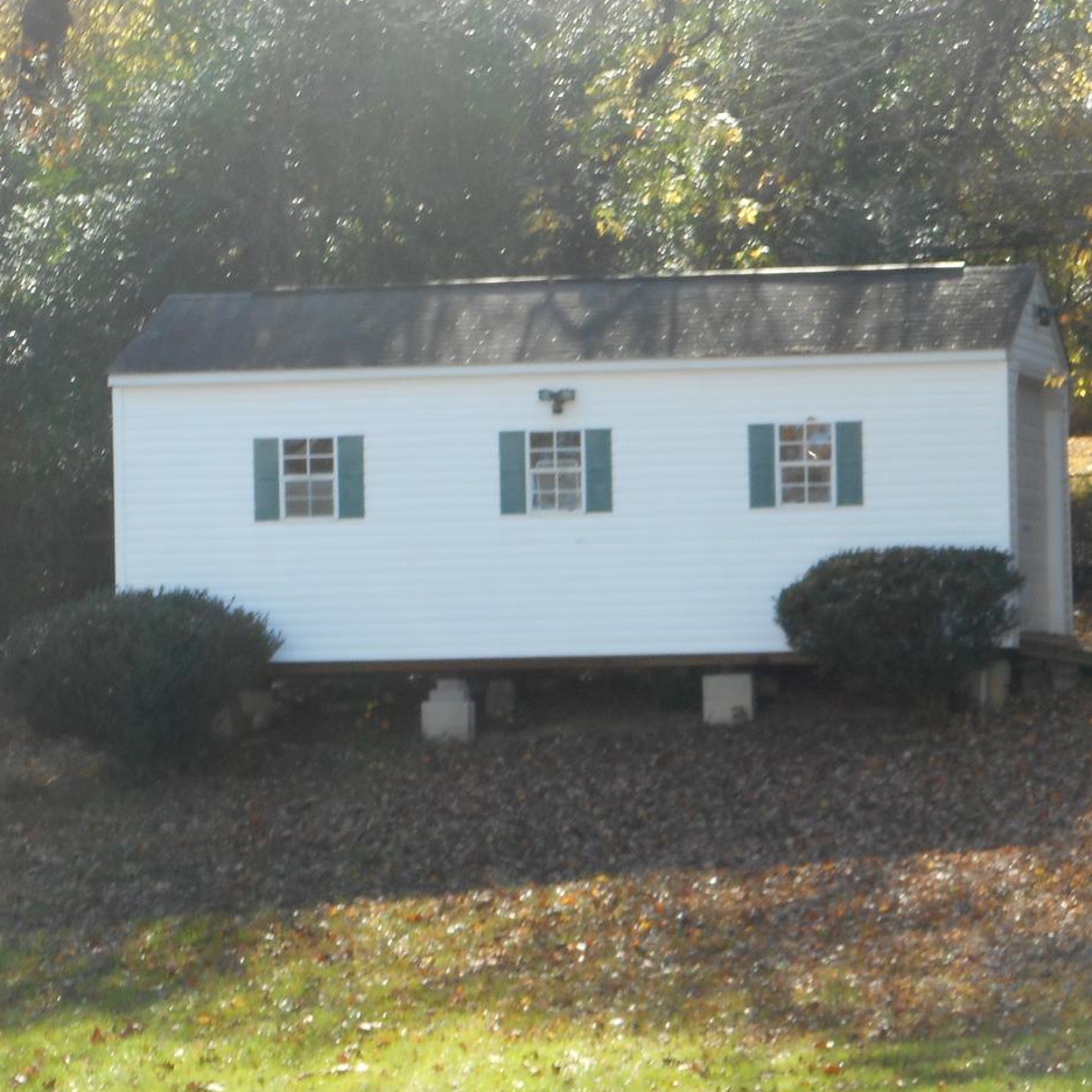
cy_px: 620
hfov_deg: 10.2
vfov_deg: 10.2
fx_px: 6139
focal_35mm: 172
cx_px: 741
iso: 80
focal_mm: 15.9
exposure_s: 1/80
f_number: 5.6
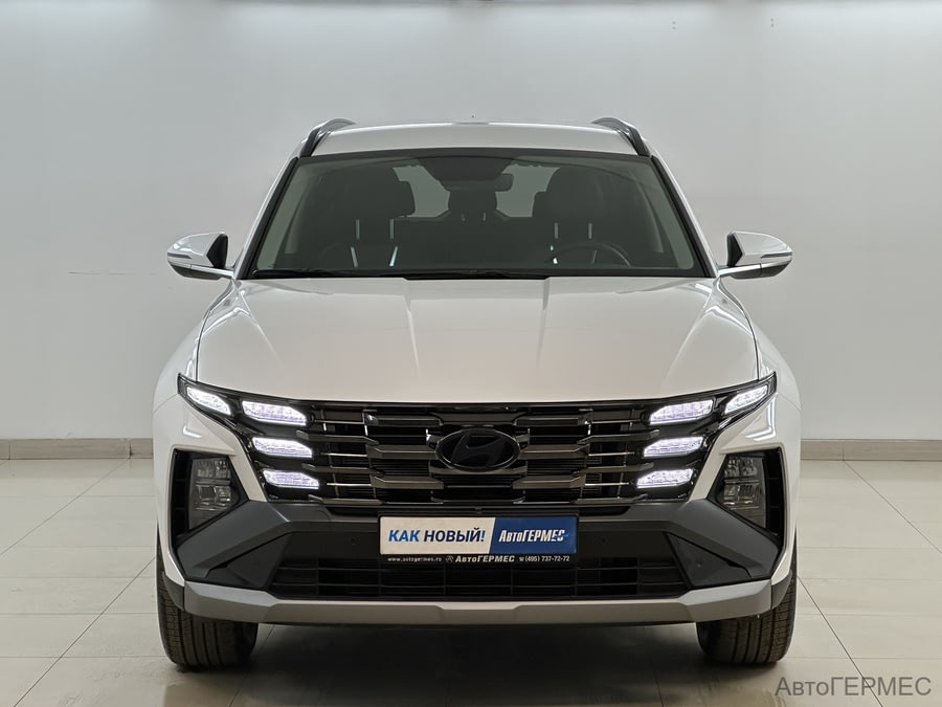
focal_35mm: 77
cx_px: 471
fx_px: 2095
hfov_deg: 25.3
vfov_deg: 19.1
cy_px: 354
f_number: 2.8
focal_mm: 9
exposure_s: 1/100
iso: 125
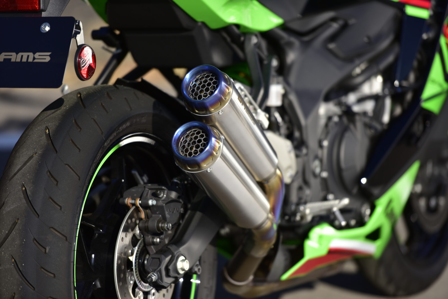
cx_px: 224
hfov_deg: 10.3
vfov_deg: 6.9
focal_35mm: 200
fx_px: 2490
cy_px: 150
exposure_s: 1/2500
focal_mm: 200
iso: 125
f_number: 2.8
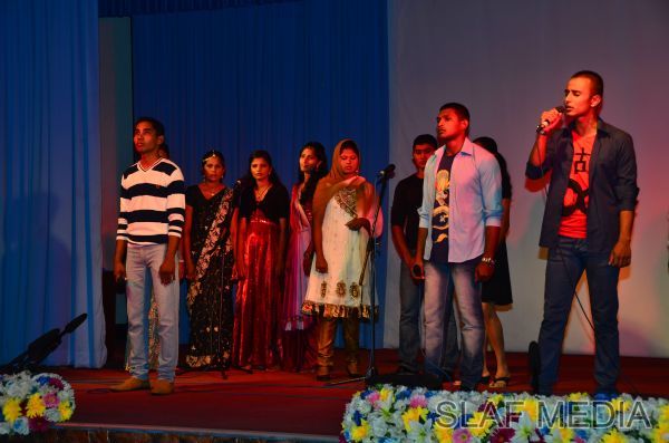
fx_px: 1390
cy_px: 222
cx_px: 334
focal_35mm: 75
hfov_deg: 27.1
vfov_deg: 18.1
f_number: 6.3
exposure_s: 1/50
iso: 400
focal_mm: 50
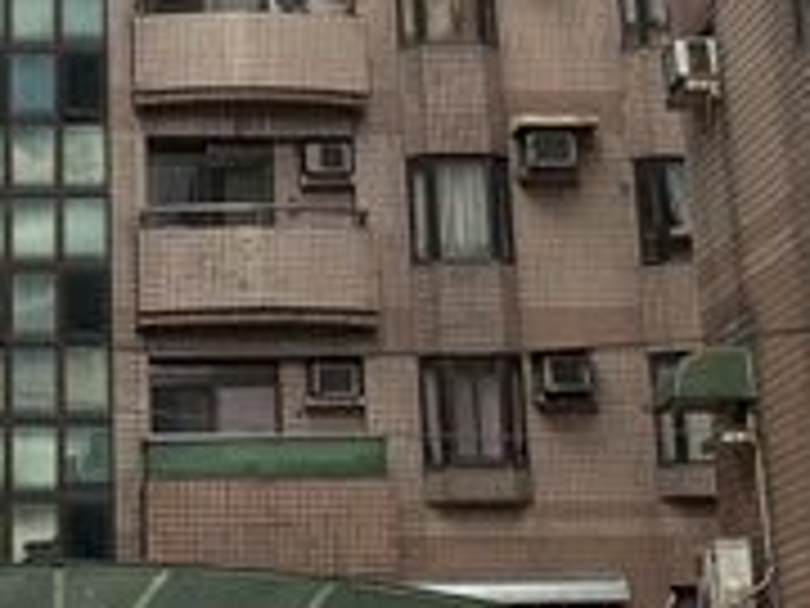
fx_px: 3253
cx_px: 130
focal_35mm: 139
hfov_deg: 14.1
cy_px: -842
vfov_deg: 9.5
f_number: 1.8
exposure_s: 1/711
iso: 25
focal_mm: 4.25
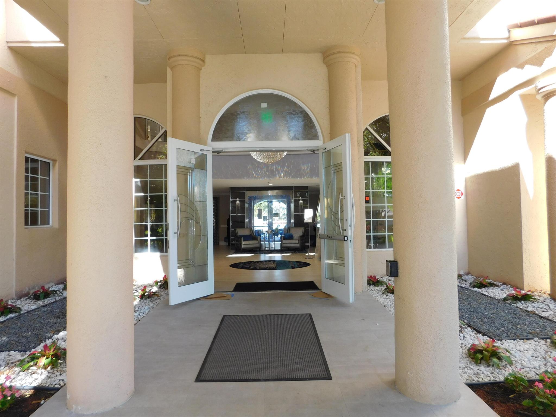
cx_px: 278
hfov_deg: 73.9
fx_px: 369
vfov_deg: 58.9
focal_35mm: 23
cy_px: 208
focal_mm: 4
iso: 125
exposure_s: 1/160
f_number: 3
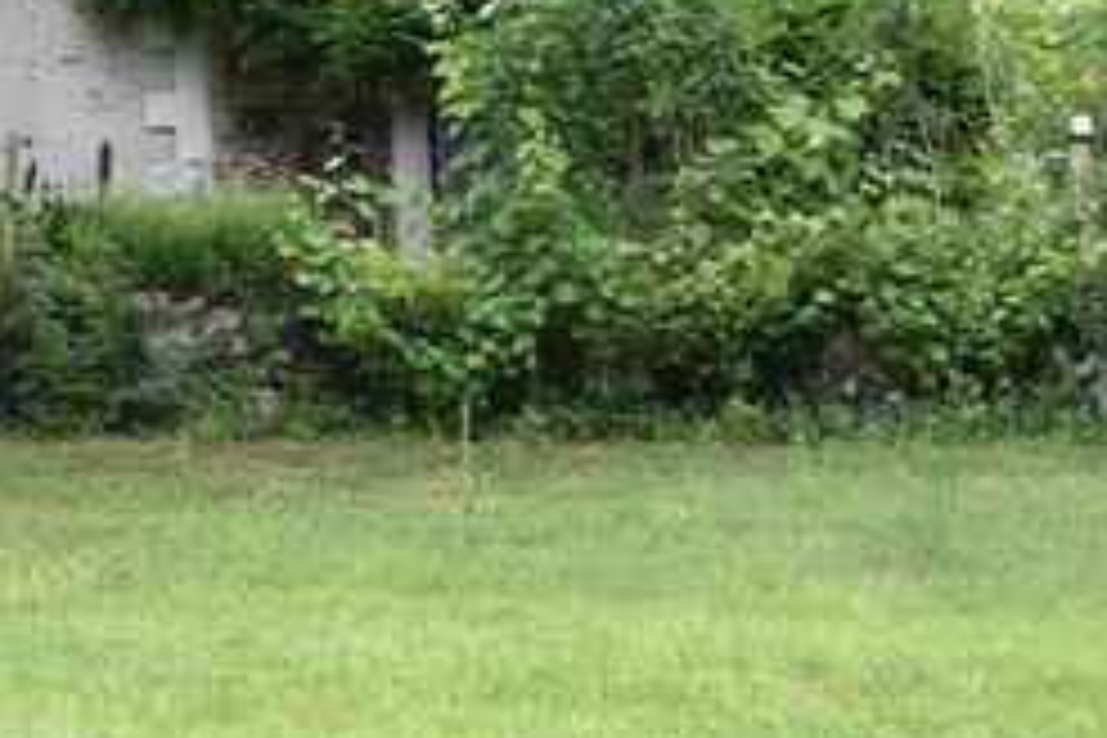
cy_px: -99
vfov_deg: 11.5
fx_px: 3597
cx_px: -238
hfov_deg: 16.7
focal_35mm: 117
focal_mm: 32
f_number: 5.6
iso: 320
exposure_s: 1/125
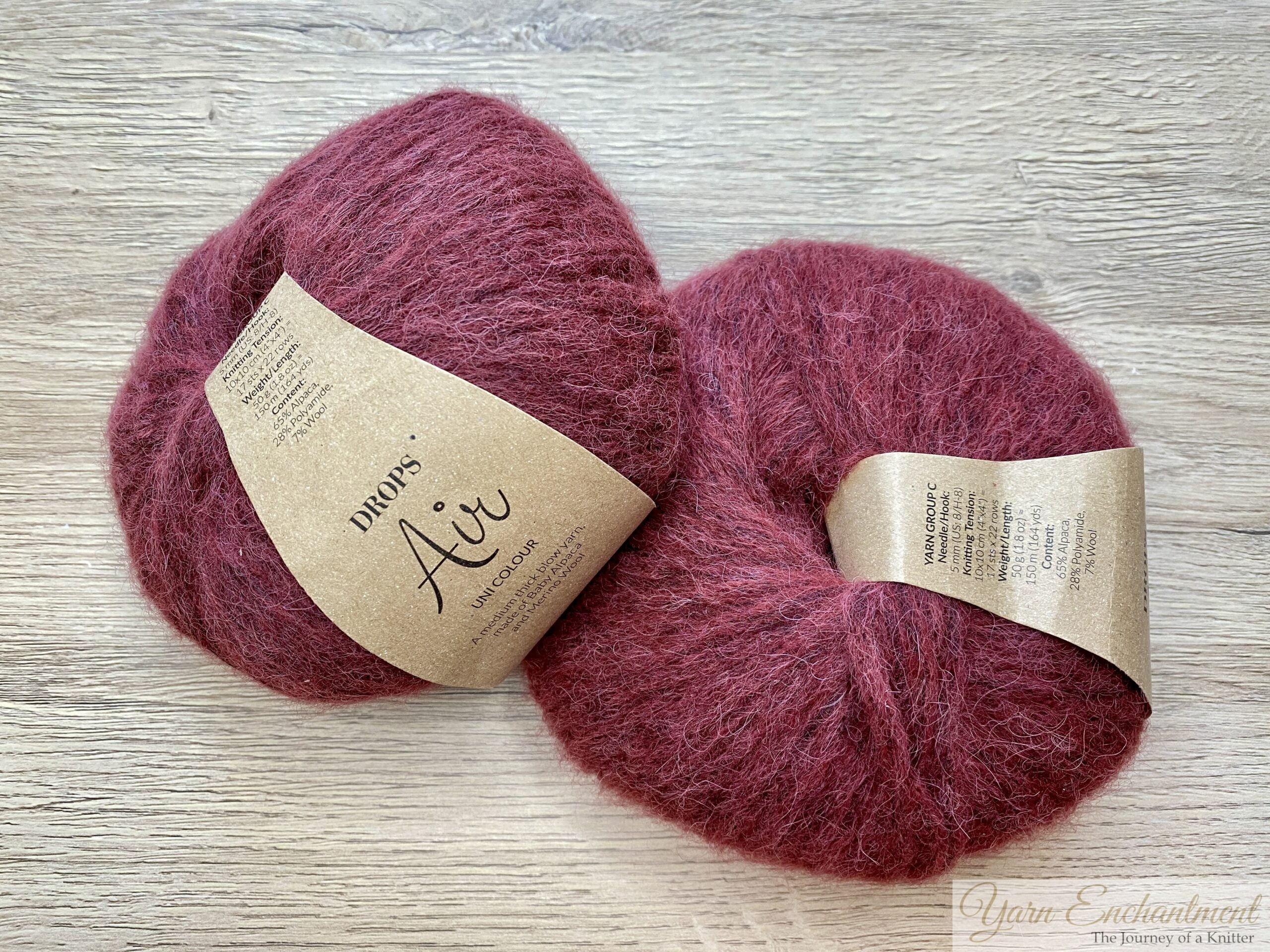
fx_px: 954
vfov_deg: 53.1
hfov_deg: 67.3
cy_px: 476
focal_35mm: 26
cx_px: 635
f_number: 1.8
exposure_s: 1/50
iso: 160
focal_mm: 4.25
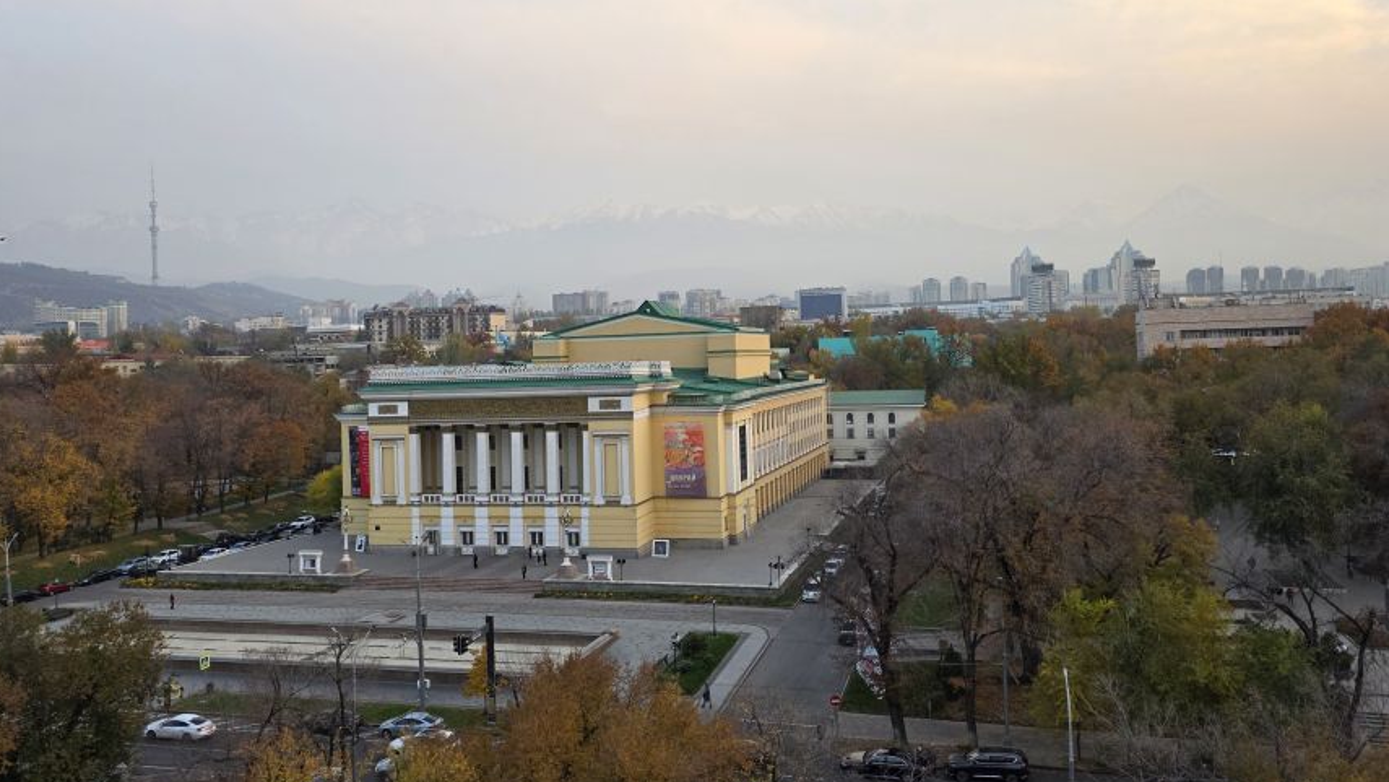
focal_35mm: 30
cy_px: 335
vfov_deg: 38.9
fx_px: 1105
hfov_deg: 64.3
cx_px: 690
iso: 40
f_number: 1.7
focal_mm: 6.3
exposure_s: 1/180
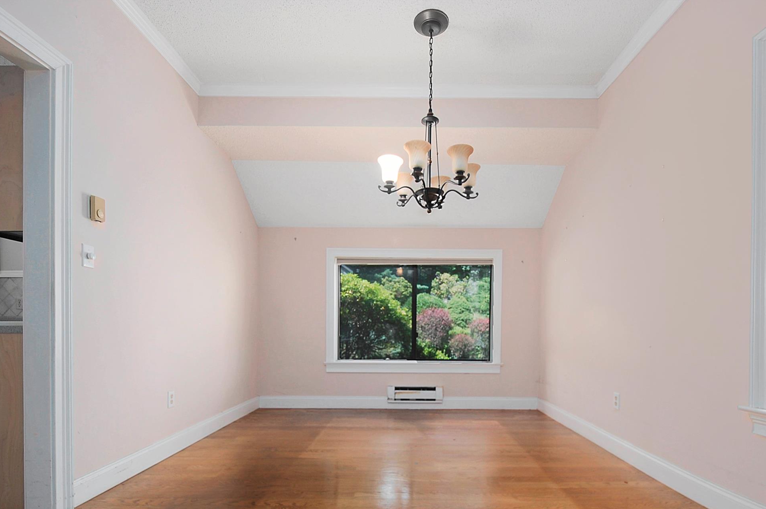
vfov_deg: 73.5
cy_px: 270
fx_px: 340
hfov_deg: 96.8
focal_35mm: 16
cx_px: 385
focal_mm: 10
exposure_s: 1/50
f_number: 14
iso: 200
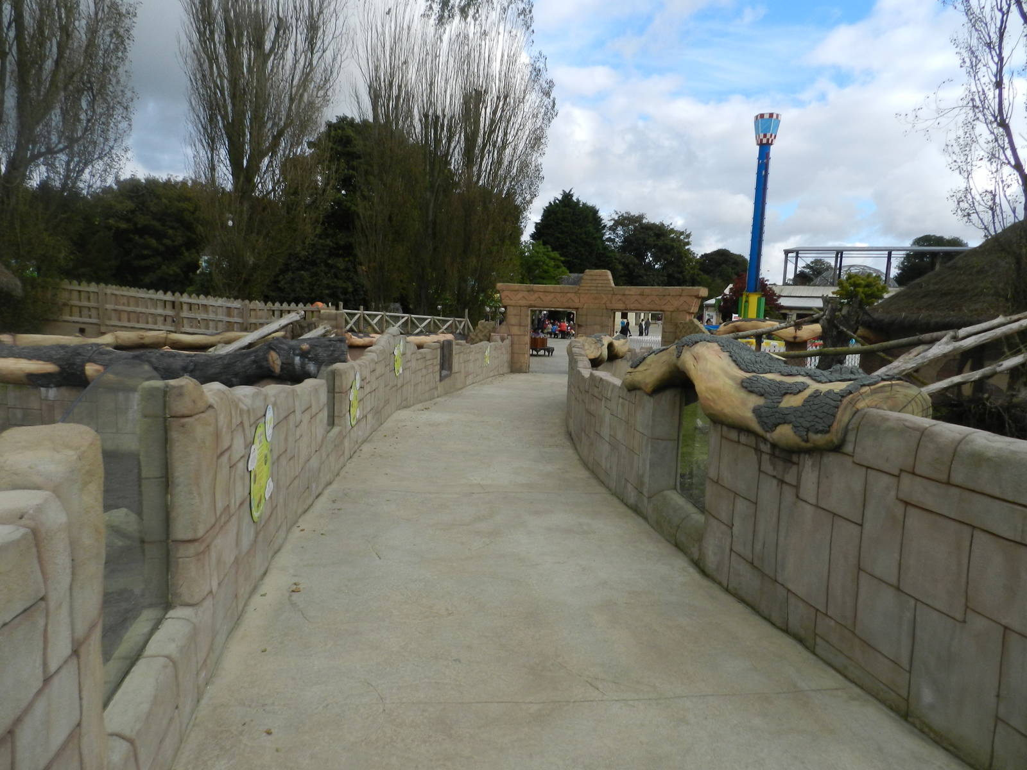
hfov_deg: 73.9
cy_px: 385
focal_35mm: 23
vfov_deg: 58.9
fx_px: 682
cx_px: 514
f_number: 4
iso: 160
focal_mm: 4
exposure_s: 1/800
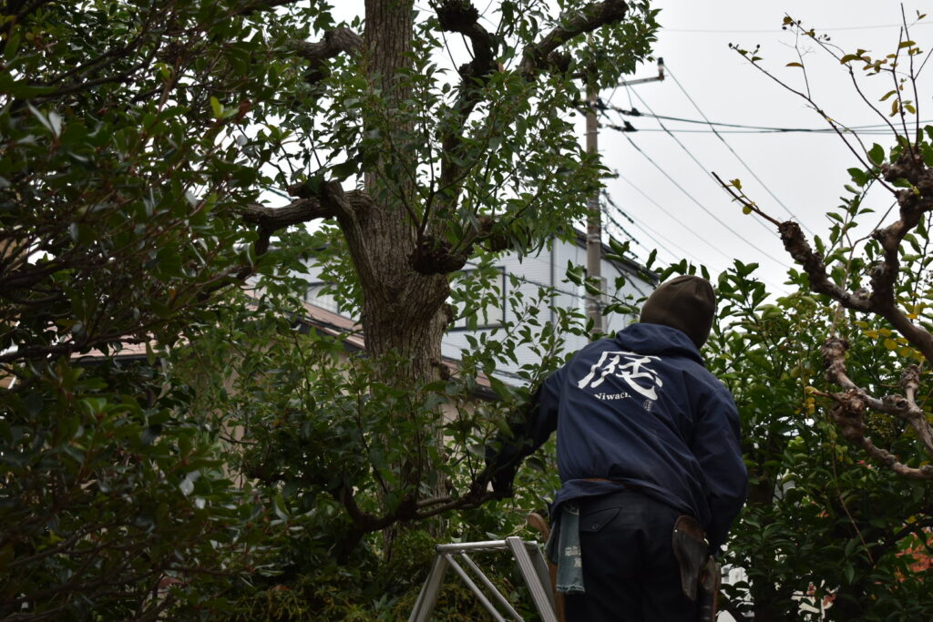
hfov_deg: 33.4
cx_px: 466
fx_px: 1555
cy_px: 311
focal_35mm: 60
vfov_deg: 22.6
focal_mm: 40
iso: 100
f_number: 5.6
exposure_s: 1/125
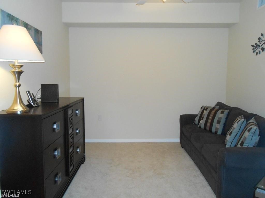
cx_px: 132
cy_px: 99
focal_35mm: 26
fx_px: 199
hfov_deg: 67.3
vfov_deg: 53.1
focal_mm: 4.6
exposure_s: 1/25
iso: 400
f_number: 3.5
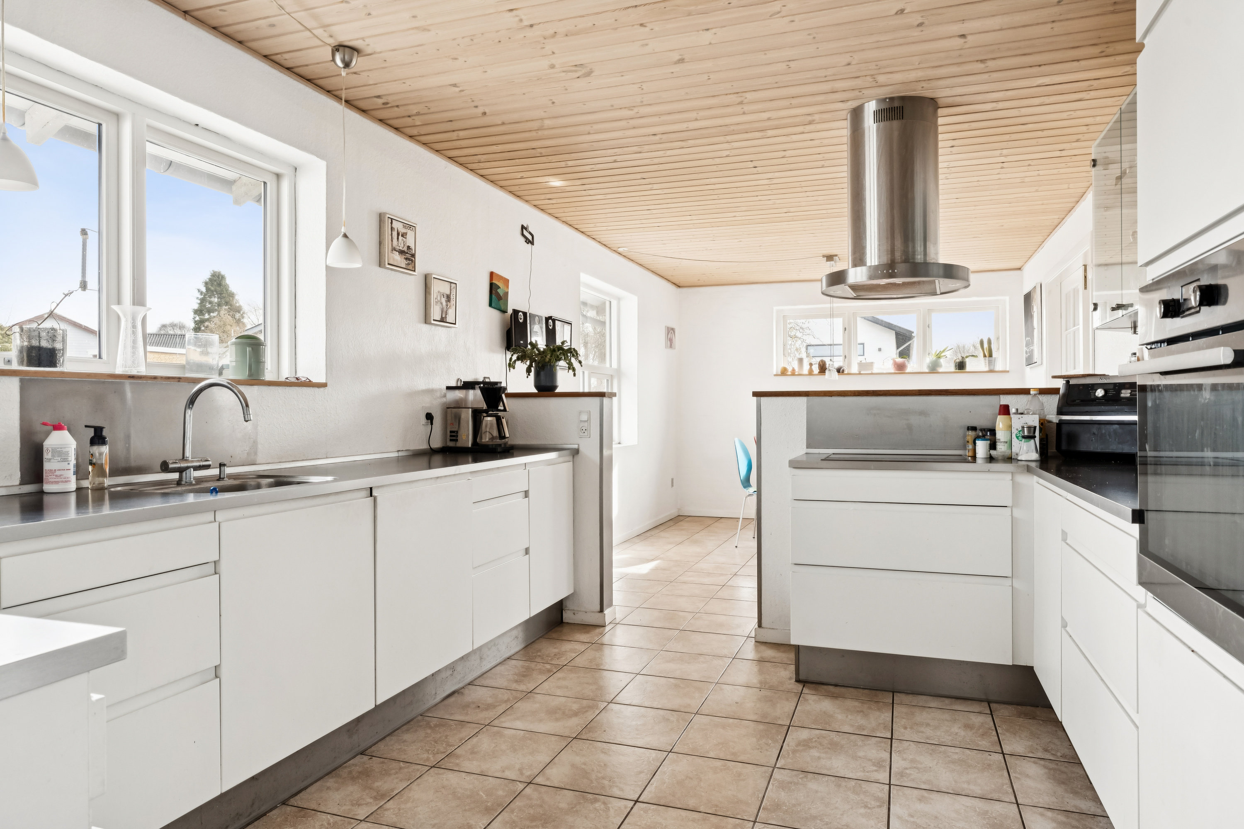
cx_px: 622
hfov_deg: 76.1
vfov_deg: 55.1
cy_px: 414
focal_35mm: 23
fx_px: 795
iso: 800
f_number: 11
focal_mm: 23
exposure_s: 1/20
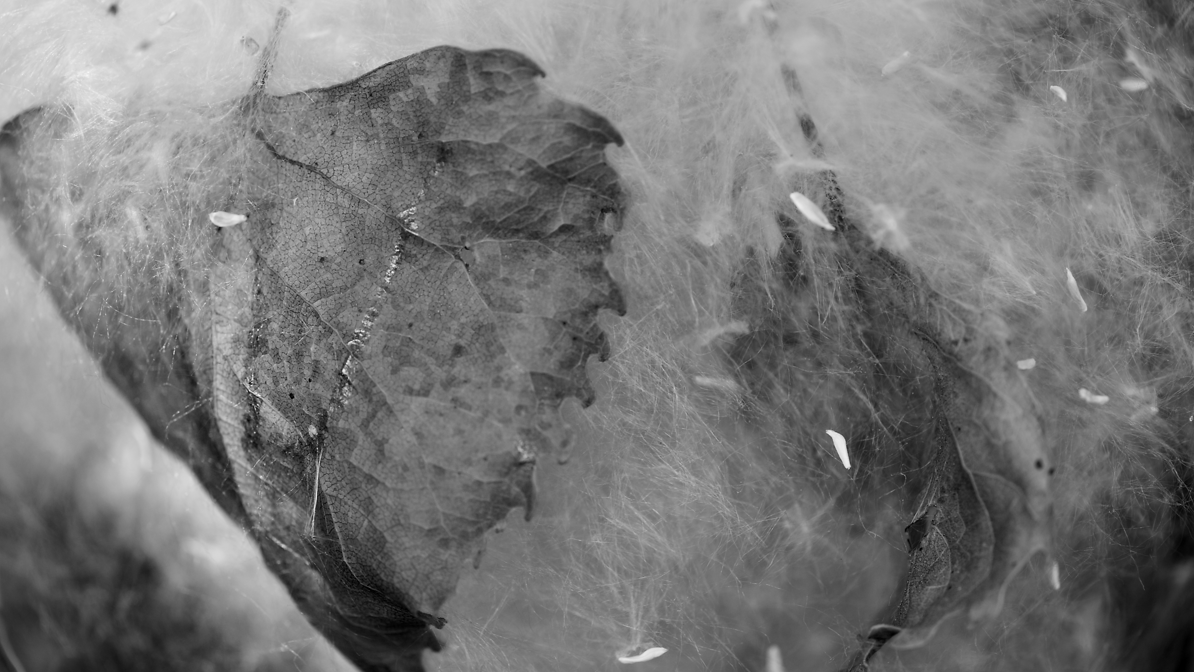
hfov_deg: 19.5
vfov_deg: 11.0
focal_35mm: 110
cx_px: 597
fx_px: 3483
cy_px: 305
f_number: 7.1
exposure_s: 1/160
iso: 200
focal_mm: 105
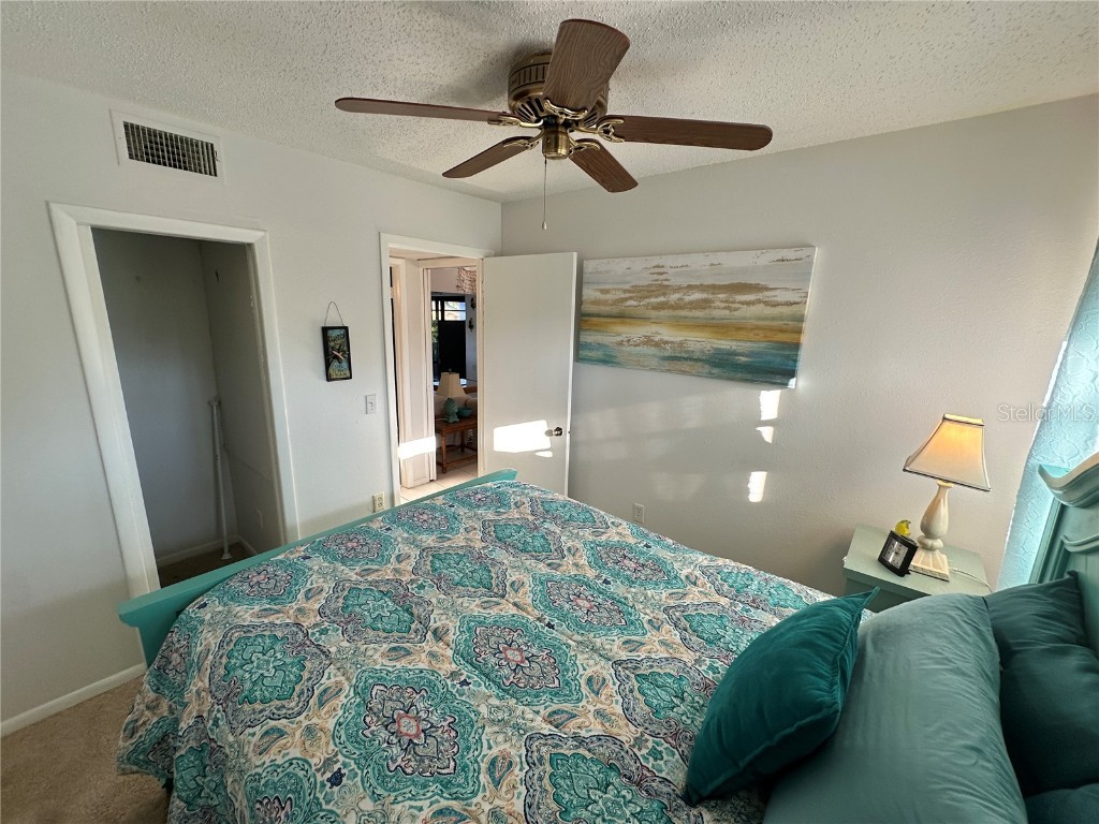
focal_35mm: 14
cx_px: 550
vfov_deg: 85.7
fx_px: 444
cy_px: 412
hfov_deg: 102.1
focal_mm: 2.22
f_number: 2.2
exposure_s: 1/99
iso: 64
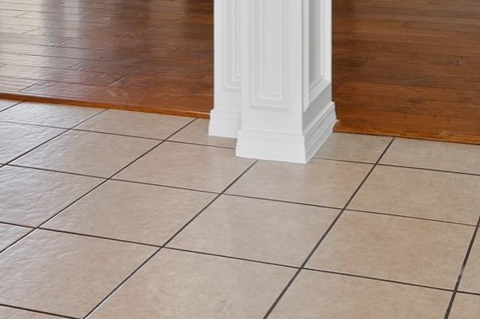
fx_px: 906
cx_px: 307
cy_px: -182
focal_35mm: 68
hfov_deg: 29.5
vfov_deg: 17.6
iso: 160
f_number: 8
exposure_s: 1/3
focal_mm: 16
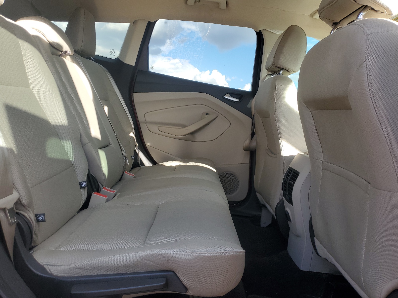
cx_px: 199
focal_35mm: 26
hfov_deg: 67.3
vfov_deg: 53.1
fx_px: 299
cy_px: 149
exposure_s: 1/303
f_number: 1.5
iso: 50
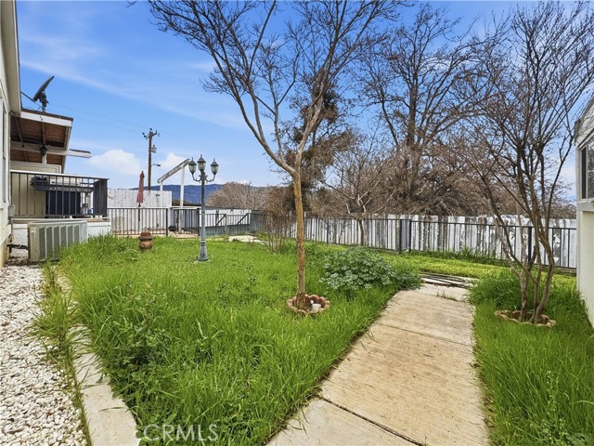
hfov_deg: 102.1
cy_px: 223
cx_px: 297
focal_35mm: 14
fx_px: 240
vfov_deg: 85.7
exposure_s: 1/418
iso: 40
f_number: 2.2
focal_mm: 2.2
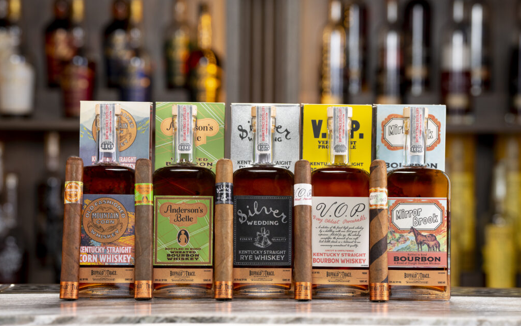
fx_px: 1420
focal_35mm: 100
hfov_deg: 20.8
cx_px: 261
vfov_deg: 13.1
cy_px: 167
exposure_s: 1/25
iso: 250
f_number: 4.5
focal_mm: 97
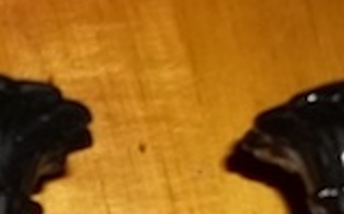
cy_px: 362
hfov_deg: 15.7
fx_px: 1199
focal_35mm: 128
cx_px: -77
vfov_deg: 9.8
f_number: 2.9
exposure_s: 1/30
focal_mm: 5.7
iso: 64
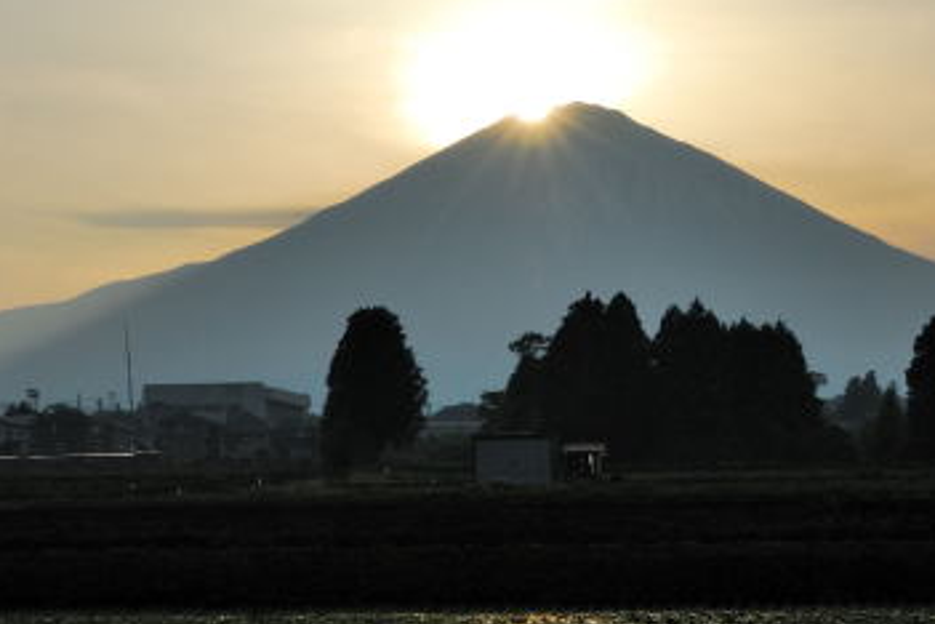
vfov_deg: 15.3
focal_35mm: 89
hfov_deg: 22.8
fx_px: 2311
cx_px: 546
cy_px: 404
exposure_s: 1/180
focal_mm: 26
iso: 200
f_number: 22
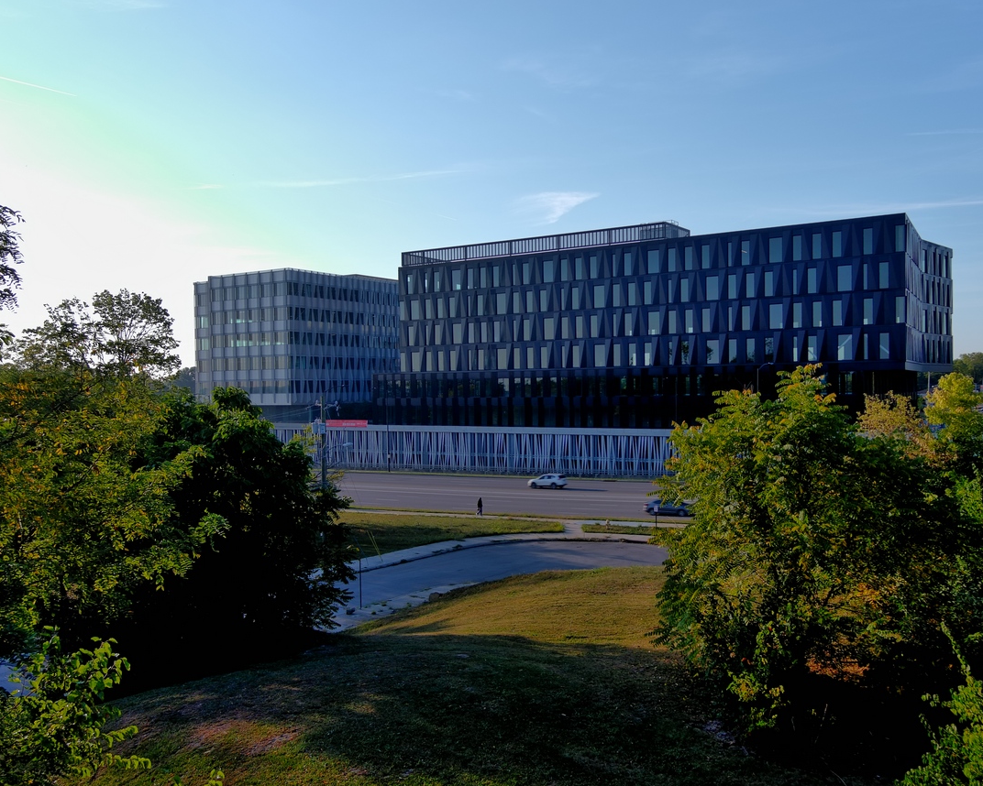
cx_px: 520
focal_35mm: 33
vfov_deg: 44.6
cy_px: 393
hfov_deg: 54.2
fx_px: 960
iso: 100
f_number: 2.8
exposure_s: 1/60
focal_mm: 10.57
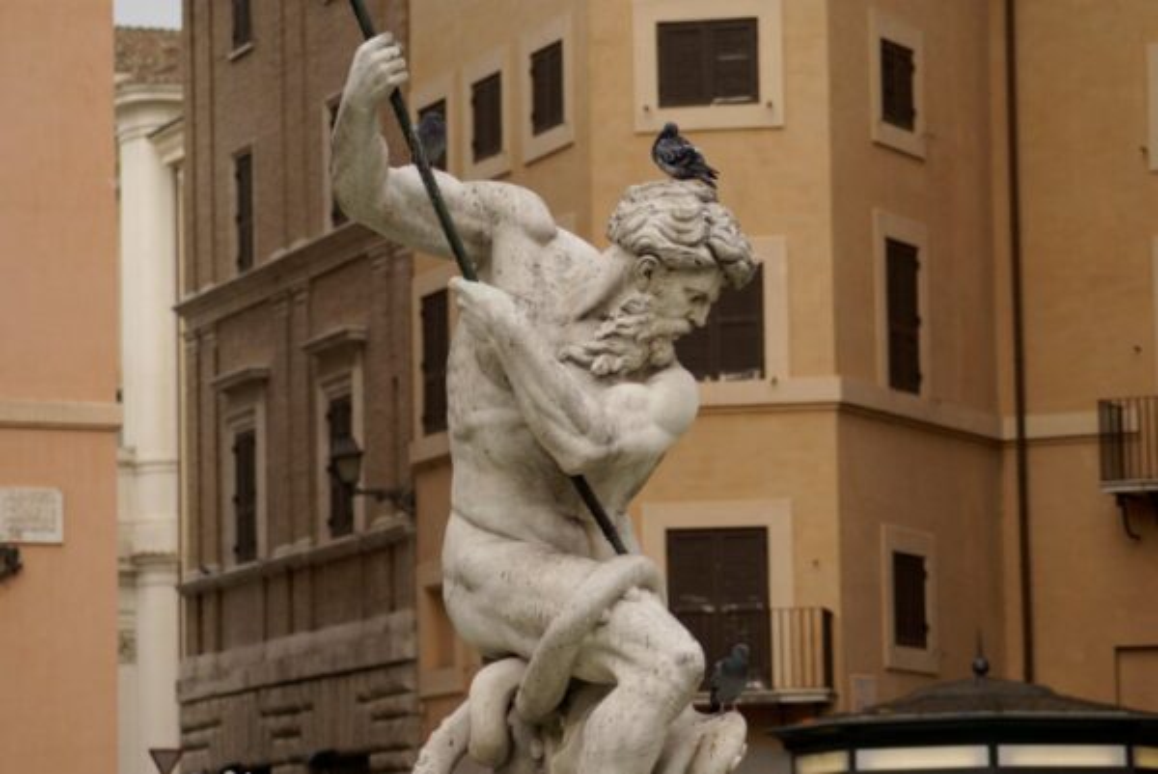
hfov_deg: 13.7
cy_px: 387
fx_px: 4828
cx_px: 579
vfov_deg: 9.2
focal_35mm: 150
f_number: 5
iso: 100
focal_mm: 100
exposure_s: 1/200
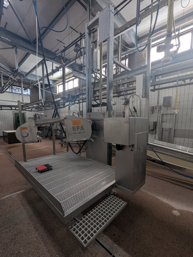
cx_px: 97
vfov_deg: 102.0
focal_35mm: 14
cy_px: 135
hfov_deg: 85.7
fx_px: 104
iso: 66
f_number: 2.2
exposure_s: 1/76.4
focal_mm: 1.95
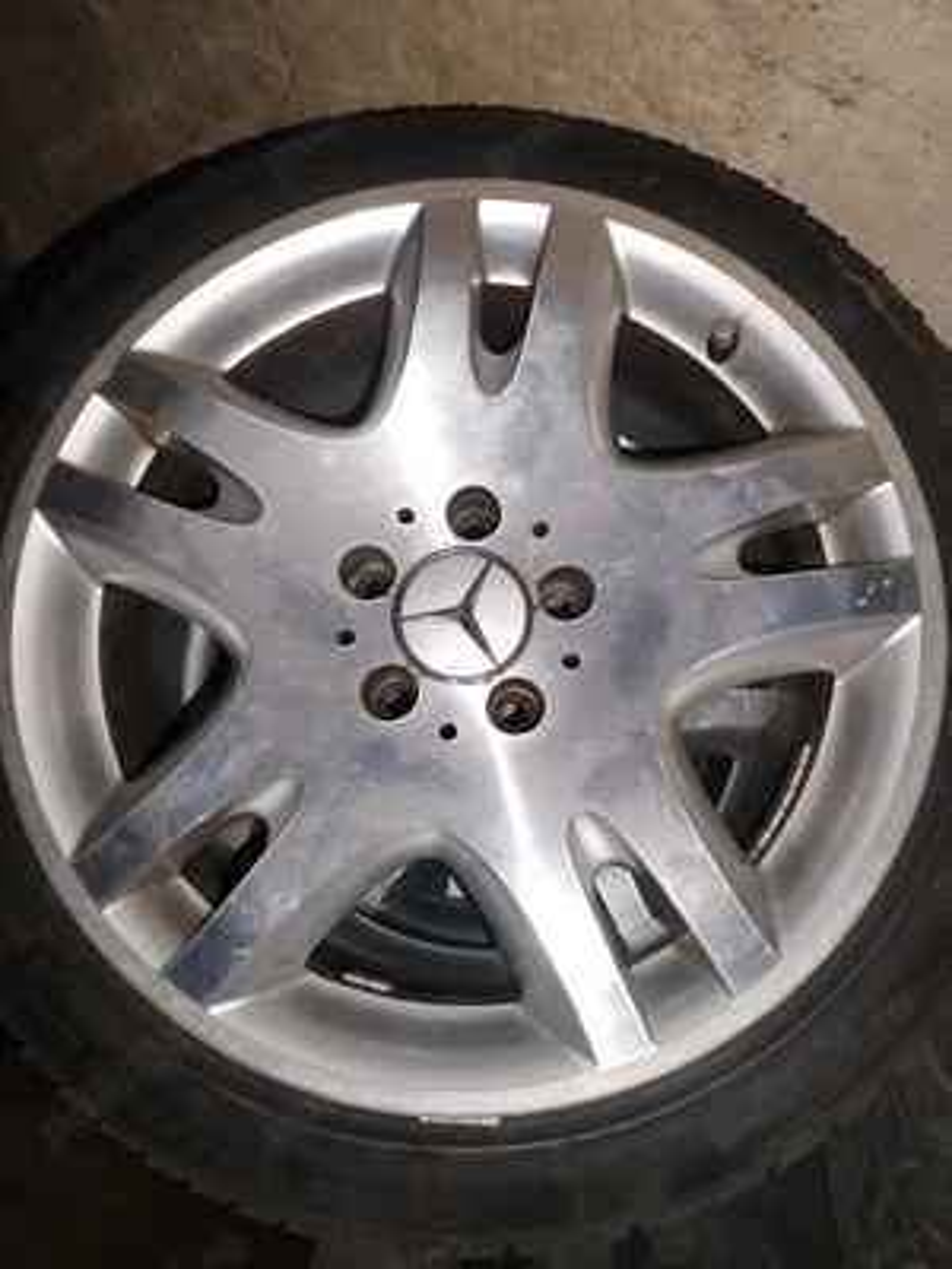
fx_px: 953
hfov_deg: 53.1
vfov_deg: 67.3
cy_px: 634
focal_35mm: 26
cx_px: 476
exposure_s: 1/25
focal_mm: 4.75
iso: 669
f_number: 1.8
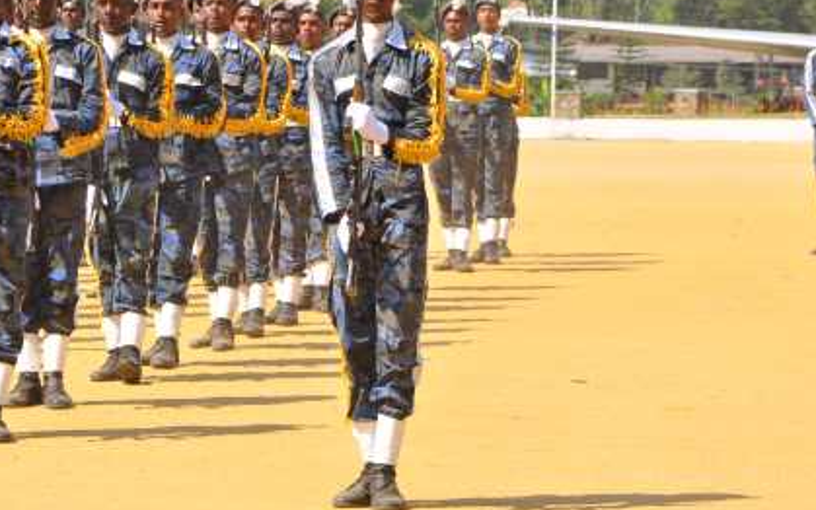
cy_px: 200
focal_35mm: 230
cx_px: 314
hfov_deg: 9.1
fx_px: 5110
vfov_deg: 5.7
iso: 200
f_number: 13
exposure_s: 1/160
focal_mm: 105
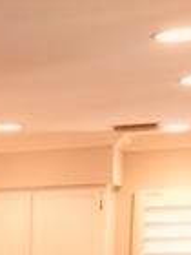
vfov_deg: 14.1
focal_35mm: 133
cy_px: 346
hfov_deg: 9.5
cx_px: -317
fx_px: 978
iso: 50
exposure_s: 1/15
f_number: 2.2
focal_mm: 4.15
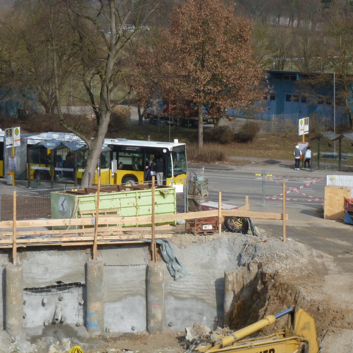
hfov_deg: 15.3
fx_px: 1315
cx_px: 142
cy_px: 176
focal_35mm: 114
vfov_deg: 15.3
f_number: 5
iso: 100
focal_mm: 17.3
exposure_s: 1/400
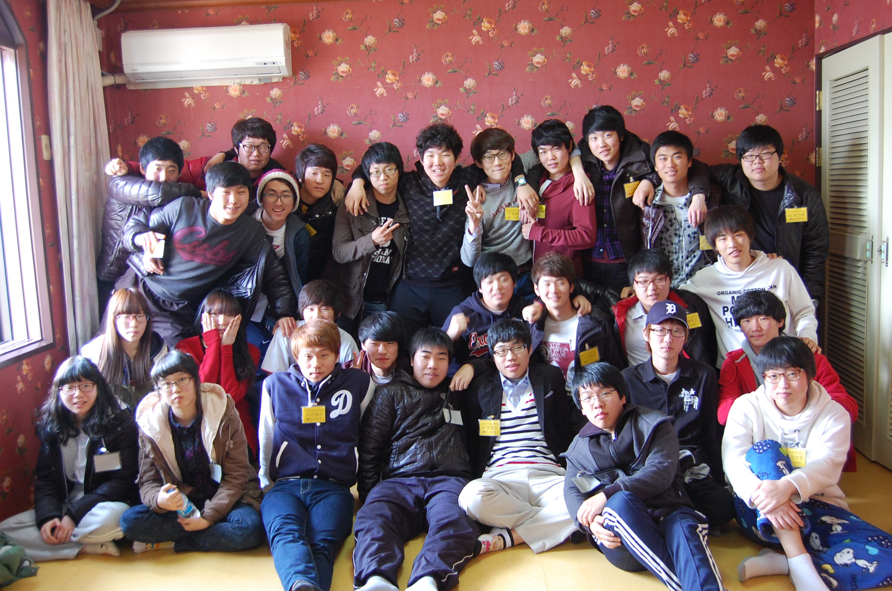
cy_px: 296
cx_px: 446
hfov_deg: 57.3
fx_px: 816
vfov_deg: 39.8
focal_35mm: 33
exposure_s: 1/25
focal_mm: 22
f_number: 3.8
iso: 800
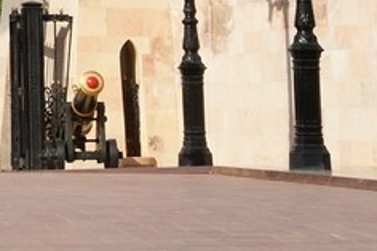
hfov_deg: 6.2
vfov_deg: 4.1
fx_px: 3401
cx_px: -396
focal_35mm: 325
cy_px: -502
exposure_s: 1/250
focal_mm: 48
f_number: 14
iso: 200
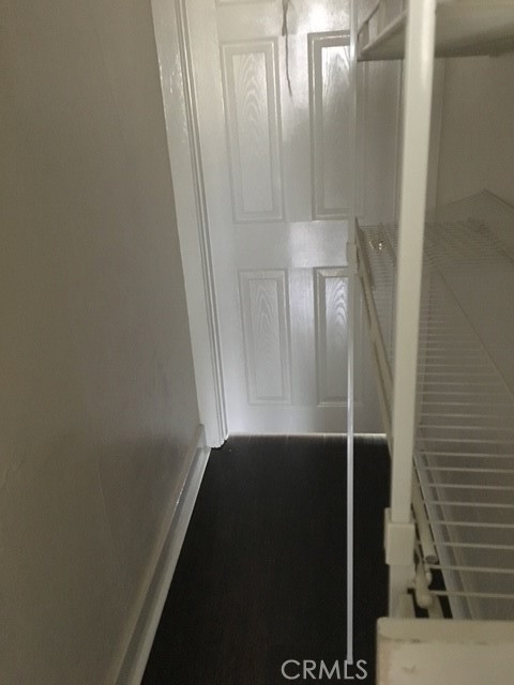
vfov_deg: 61.7
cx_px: 257
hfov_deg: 48.2
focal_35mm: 29
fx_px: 574
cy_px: 342
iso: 320
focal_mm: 4.15
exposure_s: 1/15
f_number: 2.2
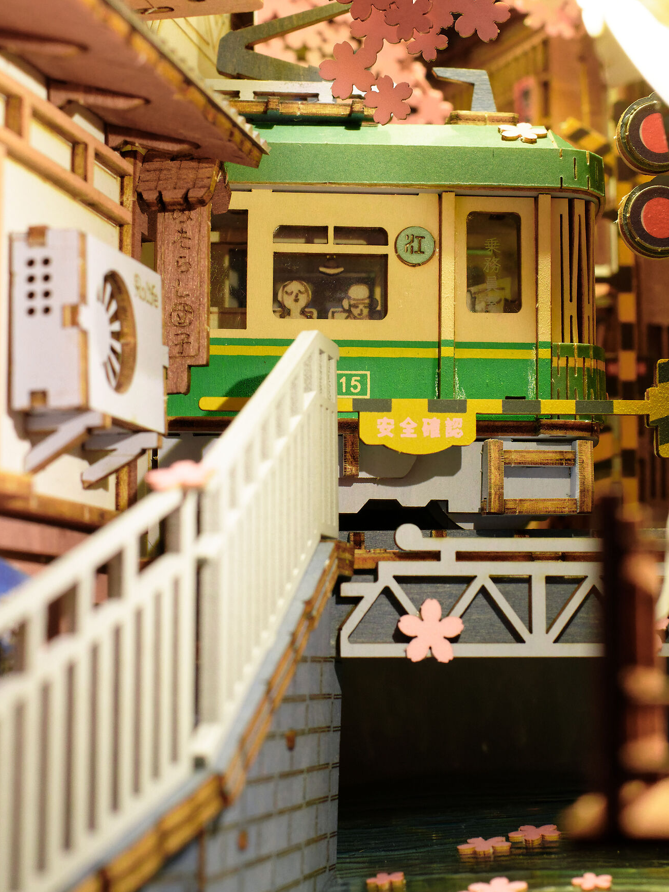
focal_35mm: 72
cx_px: 390
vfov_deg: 27.0
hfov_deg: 20.4
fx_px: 1856
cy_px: 366
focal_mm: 35
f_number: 8
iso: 2500
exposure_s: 1/30
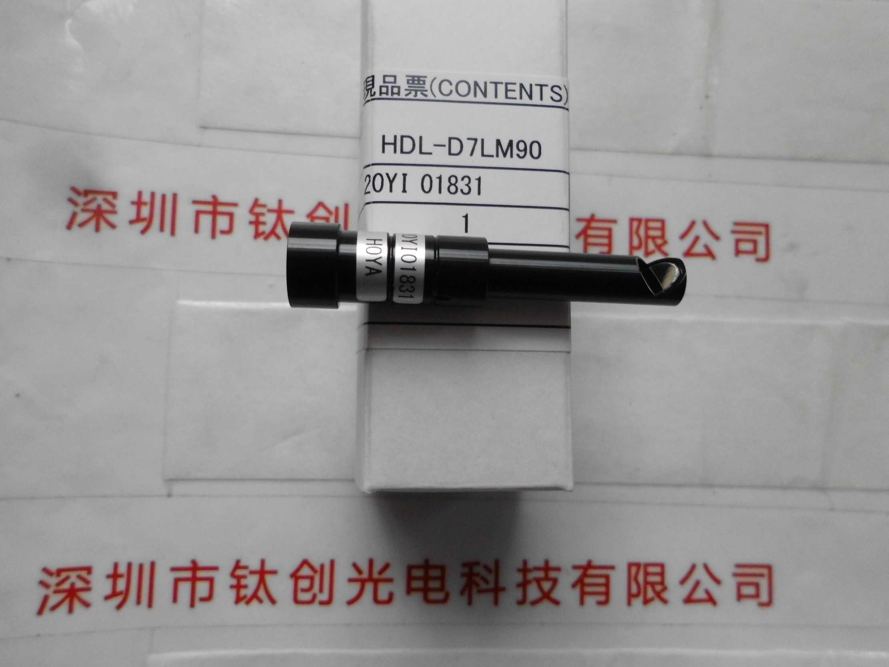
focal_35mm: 26
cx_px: 444
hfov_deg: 67.3
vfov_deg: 53.1
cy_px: 334
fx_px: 668
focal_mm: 4.6
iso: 200
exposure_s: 1/30
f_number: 3.2
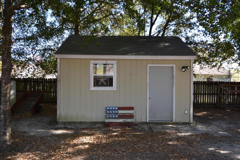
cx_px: 120
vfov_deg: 45.7
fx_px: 190
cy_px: 80
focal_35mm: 28
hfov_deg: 64.5
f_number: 5.6
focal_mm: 19
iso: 200
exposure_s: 1/125
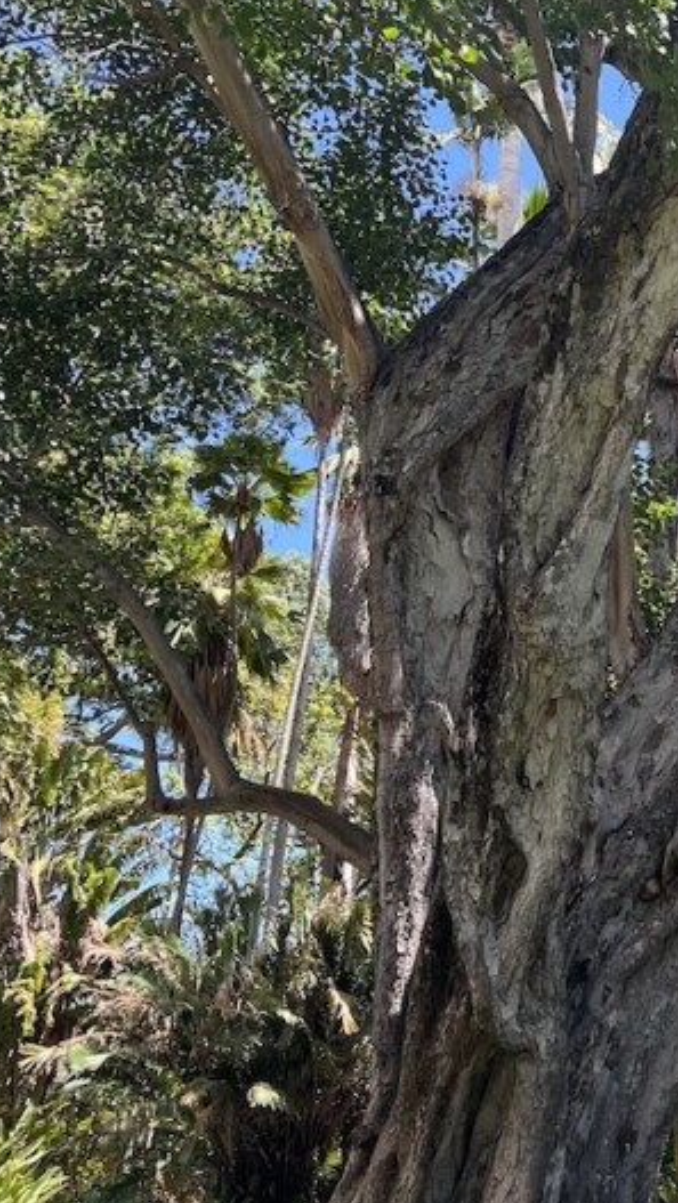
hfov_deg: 21.3
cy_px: 379
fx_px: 1755
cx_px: 621
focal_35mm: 55
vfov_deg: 37.3
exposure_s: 1/687
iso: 50
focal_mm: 5.7
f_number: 1.5
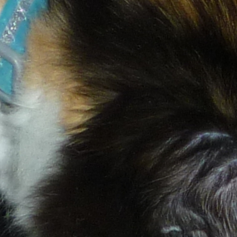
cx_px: 328
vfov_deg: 6.6
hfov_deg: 6.6
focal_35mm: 263
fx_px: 2037
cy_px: -62
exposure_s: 1/30
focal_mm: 5.2
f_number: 3.3
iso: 100
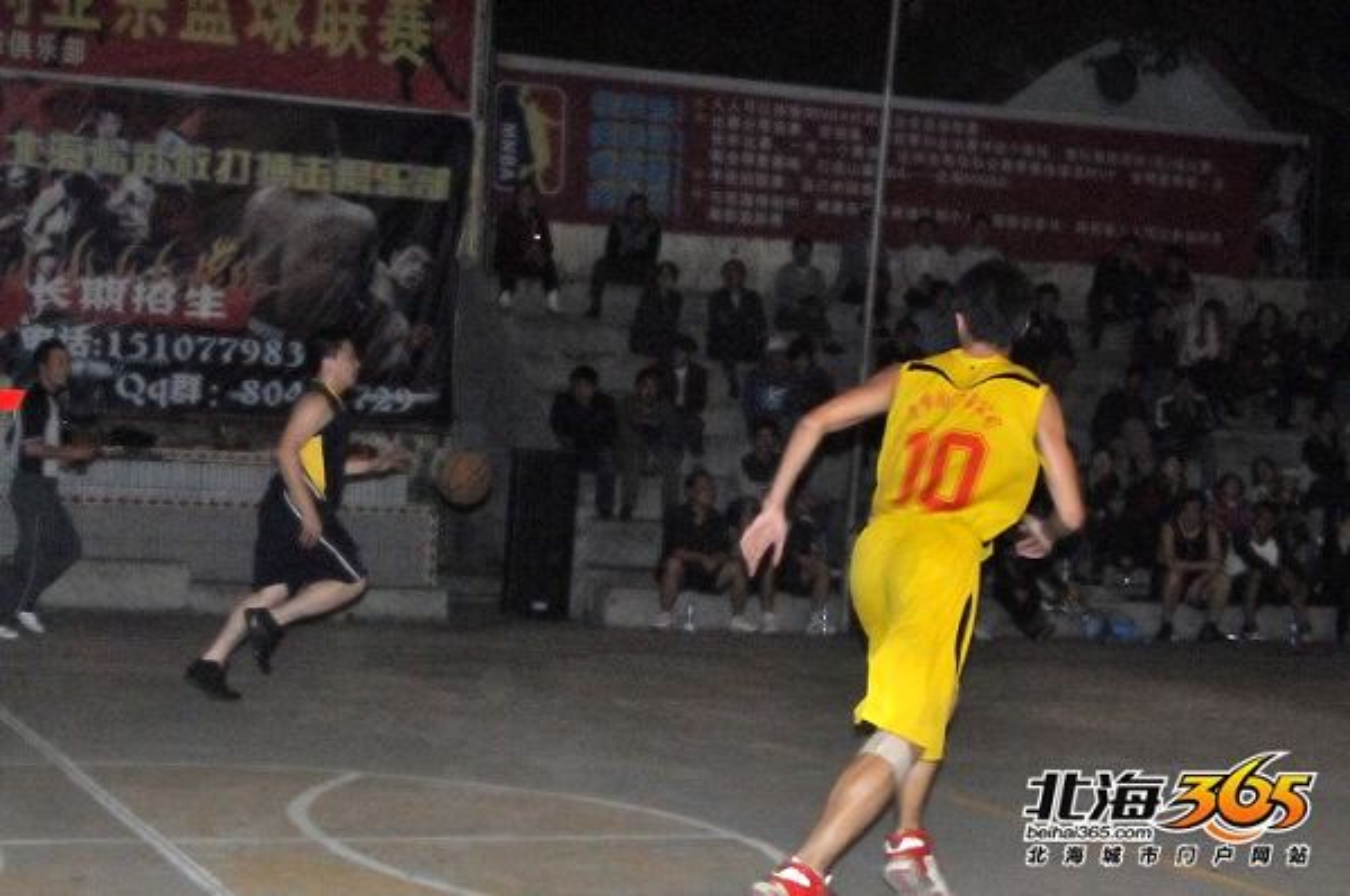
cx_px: 675
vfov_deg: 19.7
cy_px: 448
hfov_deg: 29.3
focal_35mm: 69
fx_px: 2583
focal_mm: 46
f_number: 11
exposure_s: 1/320
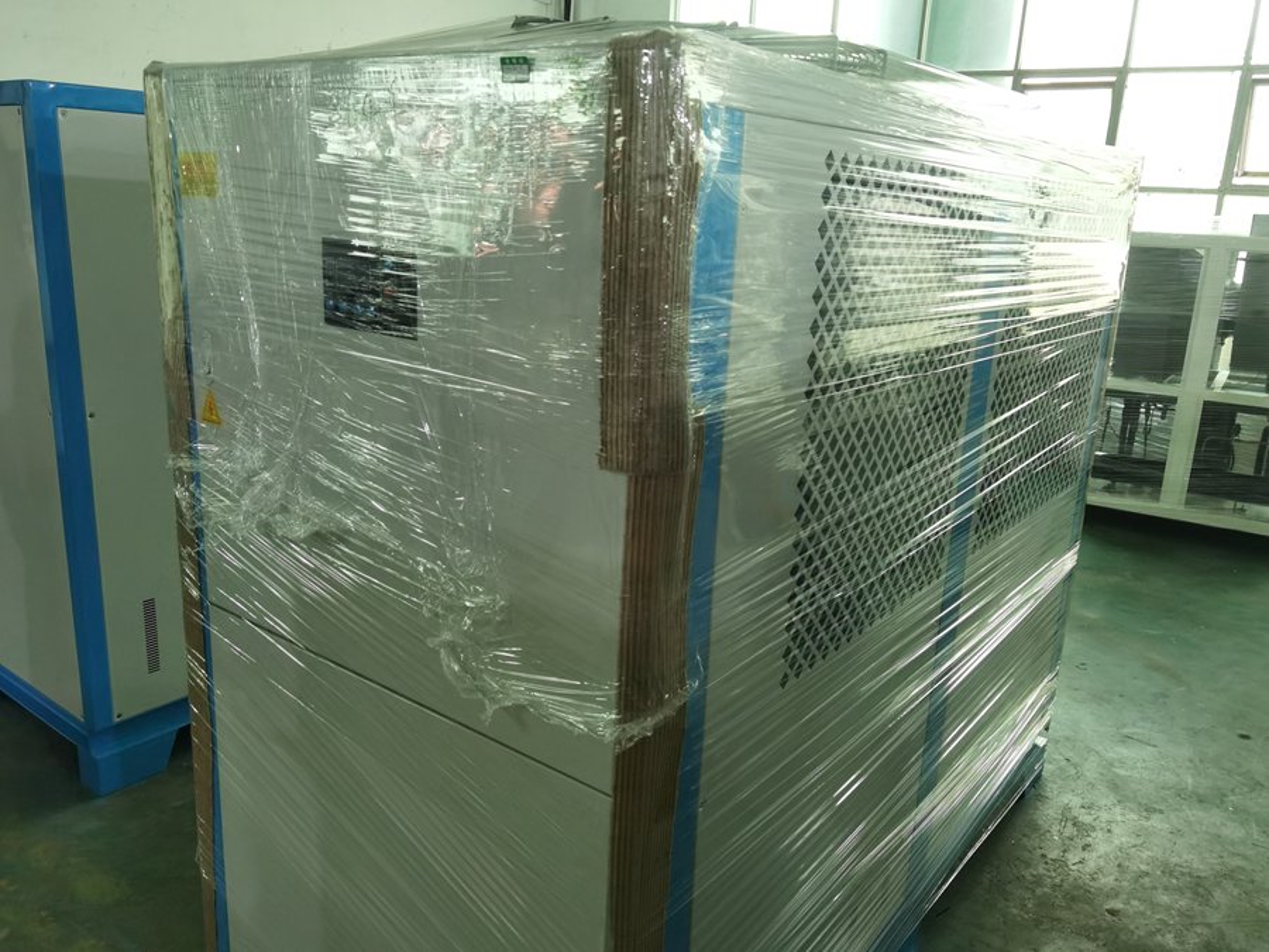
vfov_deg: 51.4
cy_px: 476
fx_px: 990
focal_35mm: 27
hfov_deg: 65.3
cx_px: 634
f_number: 1.9
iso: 320
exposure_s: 1/50
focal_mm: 6.71
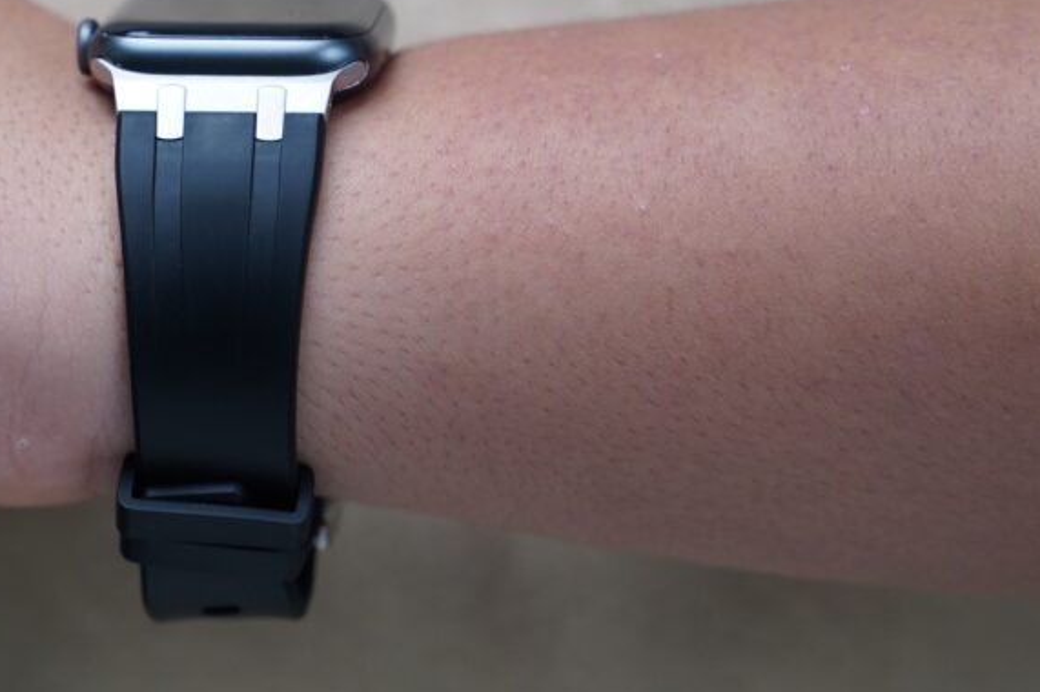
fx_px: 4129
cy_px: 264
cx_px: 257
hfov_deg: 14.3
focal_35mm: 143
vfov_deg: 9.6
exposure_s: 1/160
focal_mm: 68
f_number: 4
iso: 1250
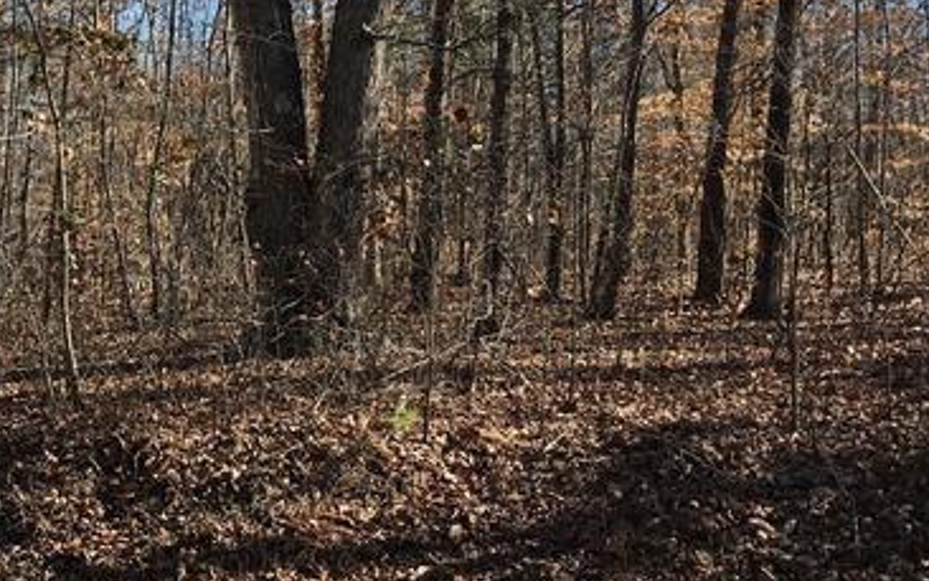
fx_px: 1646
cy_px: 211
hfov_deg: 29.5
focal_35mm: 65
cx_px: 13
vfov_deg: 20.0
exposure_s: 1/646
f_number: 2.2
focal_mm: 4.15
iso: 25
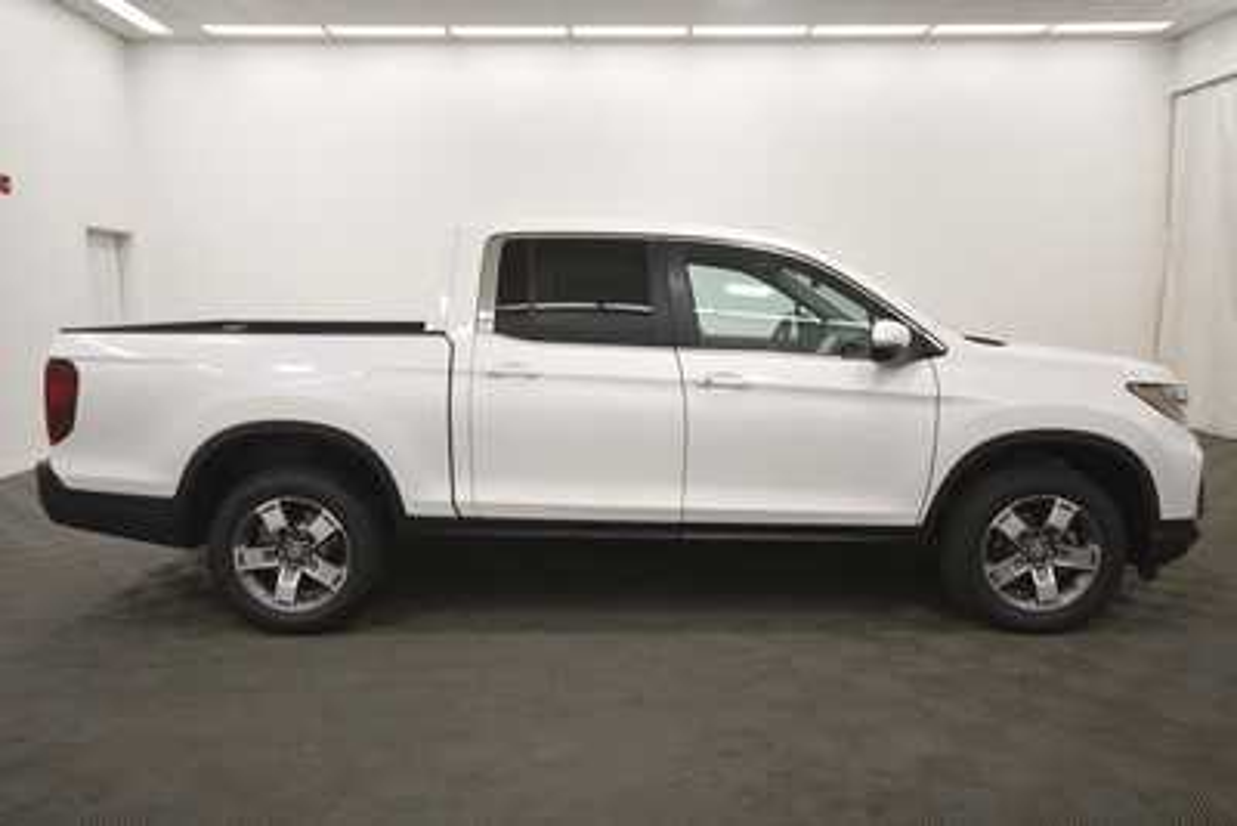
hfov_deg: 67.4
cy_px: 413
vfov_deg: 48.0
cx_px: 618
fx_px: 928
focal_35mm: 27
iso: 800
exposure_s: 1/250
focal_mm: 18
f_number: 5.3
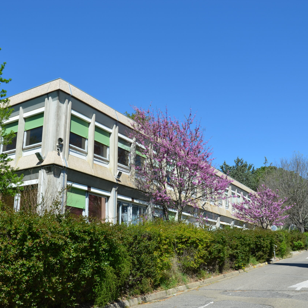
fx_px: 352
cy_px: 155
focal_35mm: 35
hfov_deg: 47.1
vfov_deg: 47.2
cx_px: 131
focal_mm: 18
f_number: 8
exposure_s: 1/250
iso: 100
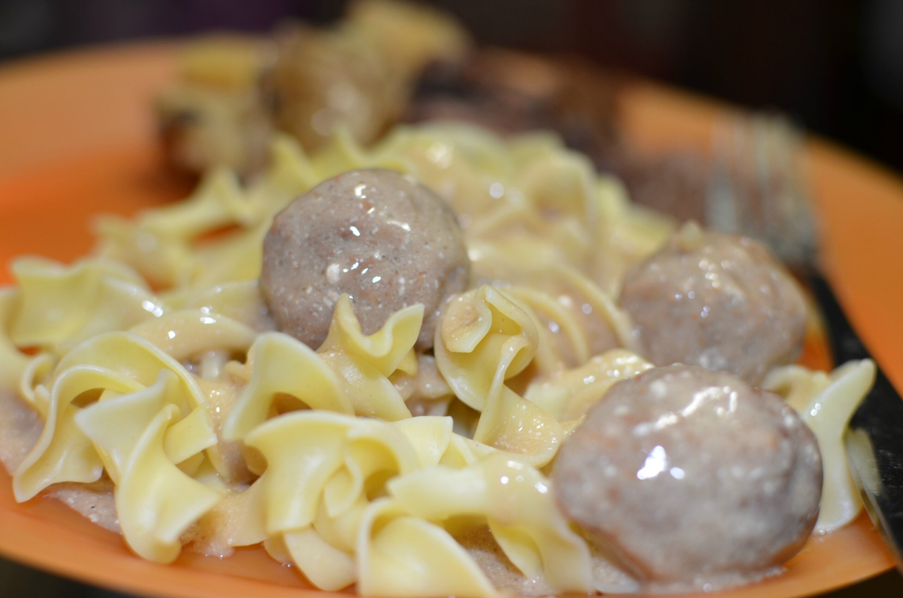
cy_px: 299
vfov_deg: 25.6
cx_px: 452
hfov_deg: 37.9
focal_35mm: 52
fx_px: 1314
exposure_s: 1/80
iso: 250
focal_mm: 35
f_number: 2.8
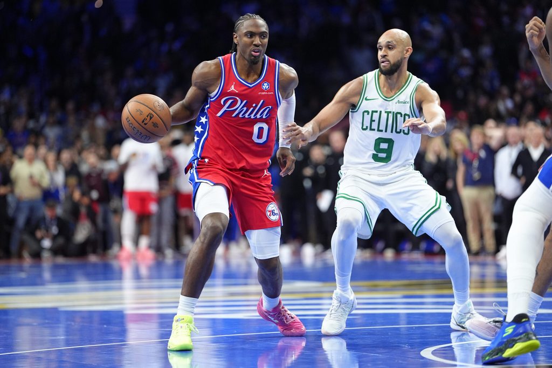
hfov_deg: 15.3
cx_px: 276
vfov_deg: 10.2
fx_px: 2055
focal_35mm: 134
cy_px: 184
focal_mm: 134
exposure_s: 1/2000
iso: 2500
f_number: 2
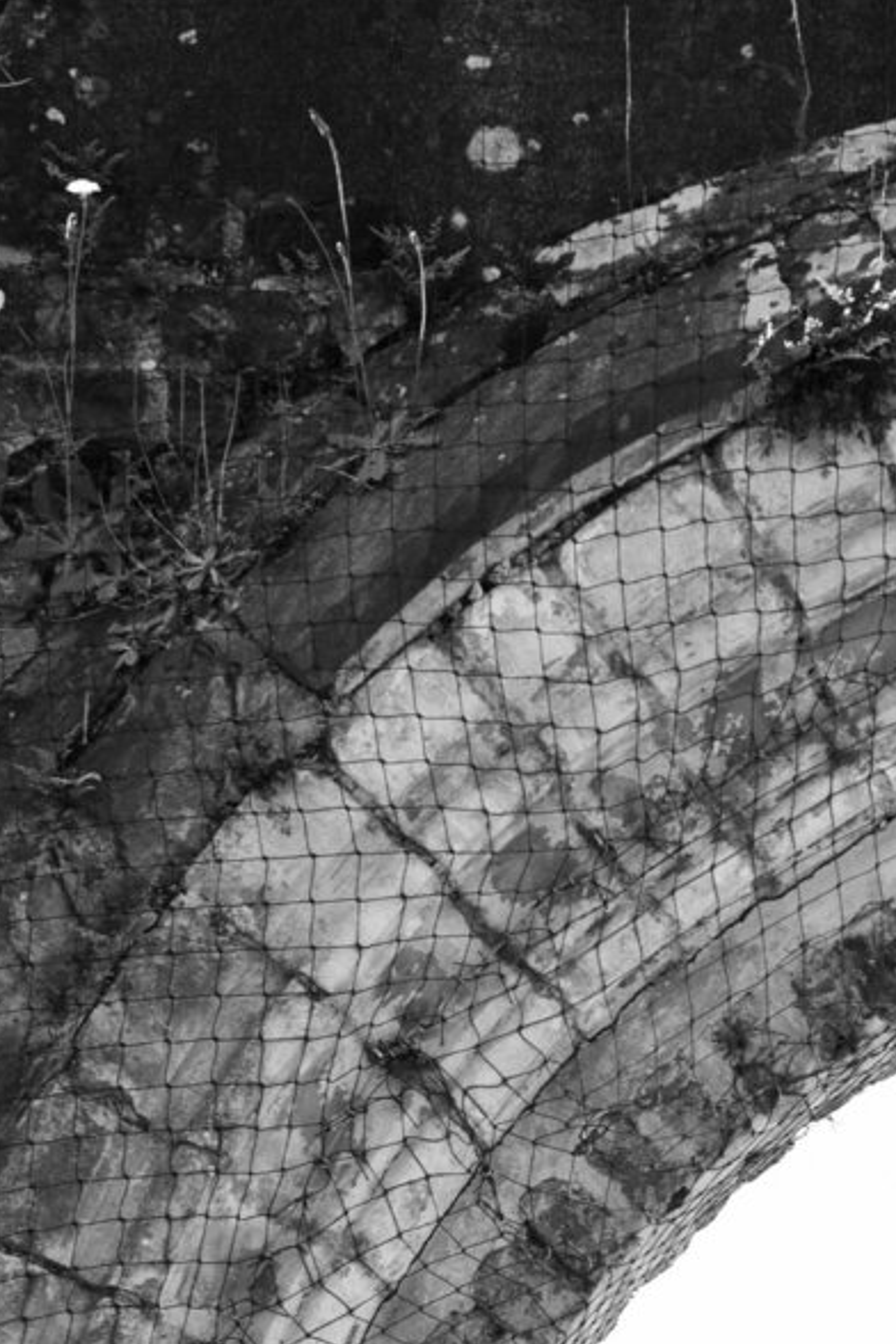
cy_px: 2615
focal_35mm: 245
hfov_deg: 5.6
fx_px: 9146
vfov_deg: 8.0
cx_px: 1157
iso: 100
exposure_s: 1/500
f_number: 5.6
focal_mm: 60
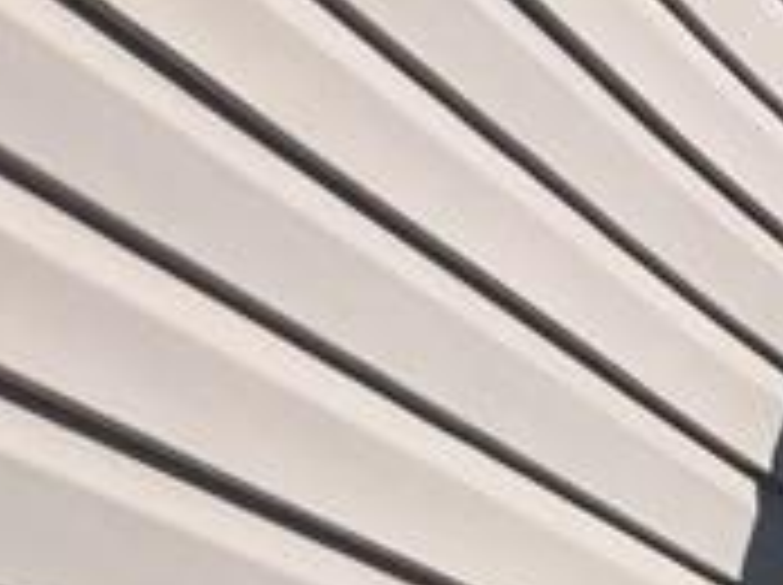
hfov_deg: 10.6
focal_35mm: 171
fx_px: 3863
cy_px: 1647
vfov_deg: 7.7
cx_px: 1580
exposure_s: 1/3049
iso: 32
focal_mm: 4.15
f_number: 2.2
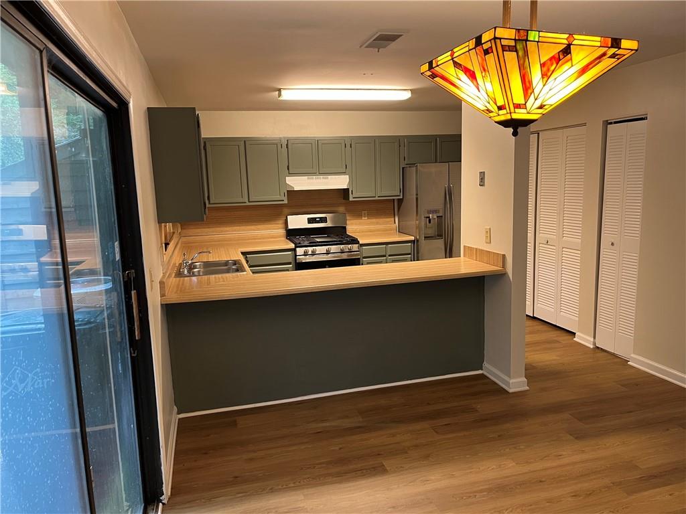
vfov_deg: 53.1
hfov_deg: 67.3
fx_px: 515
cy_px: 257
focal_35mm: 26
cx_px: 343
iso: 250
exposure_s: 1/60
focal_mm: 5.1
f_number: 1.6
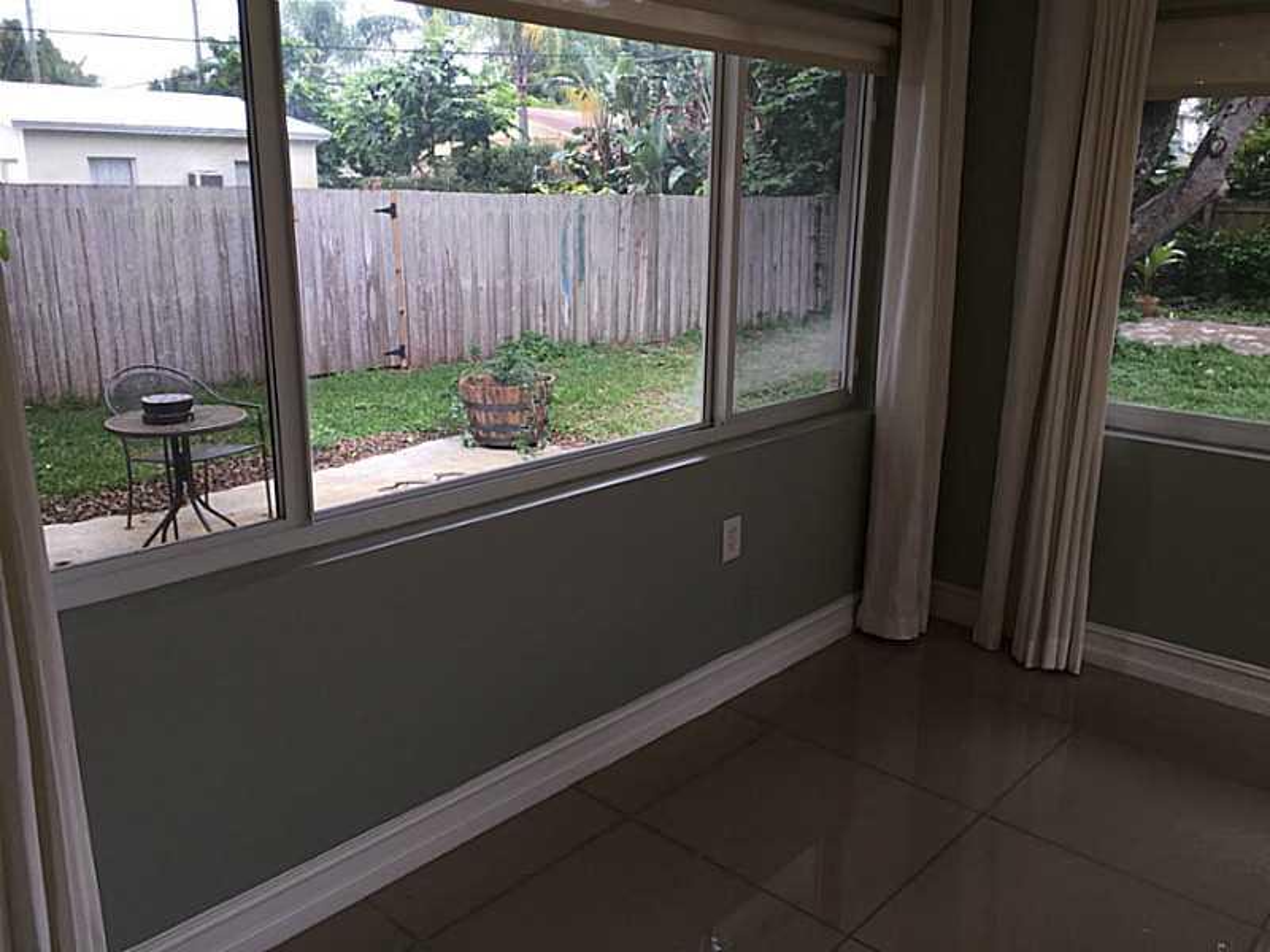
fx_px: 1064
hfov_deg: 61.7
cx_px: 635
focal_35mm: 29
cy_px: 476
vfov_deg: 48.2
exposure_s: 1/30
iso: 32
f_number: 2.2
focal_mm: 4.15
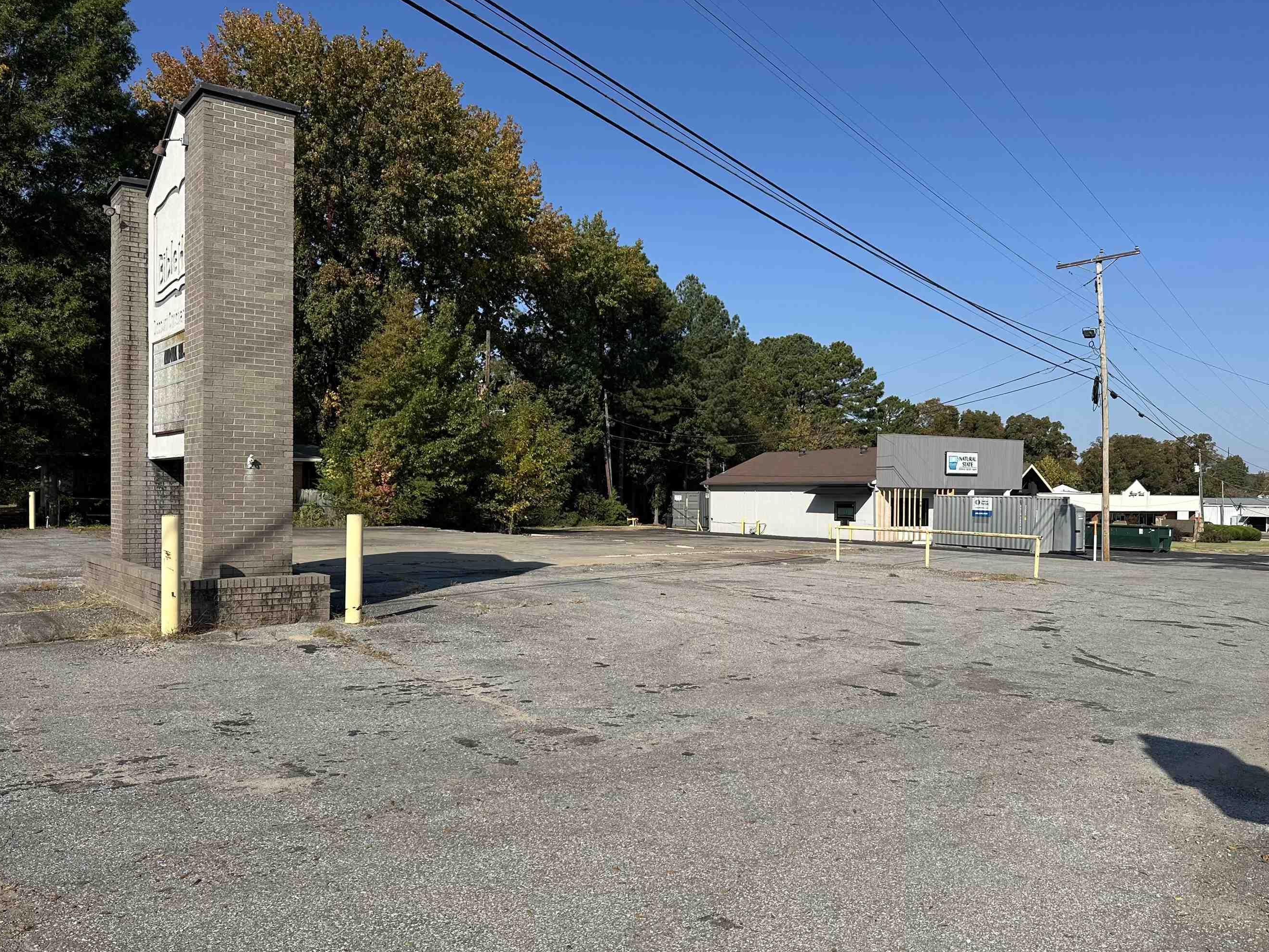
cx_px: 705
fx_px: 1027
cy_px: 508
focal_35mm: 28
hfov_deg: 63.3
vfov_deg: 49.7
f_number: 1.78
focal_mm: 6.86
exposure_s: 1/5525
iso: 80
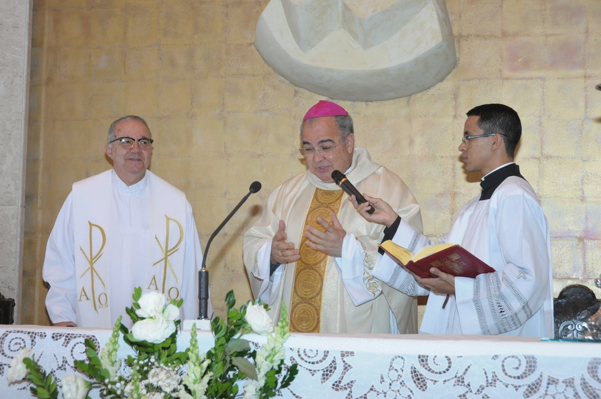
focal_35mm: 72
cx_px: 300
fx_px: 1200
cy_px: 200
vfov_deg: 18.9
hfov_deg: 28.1
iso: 1000
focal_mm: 48
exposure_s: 1/60
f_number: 8
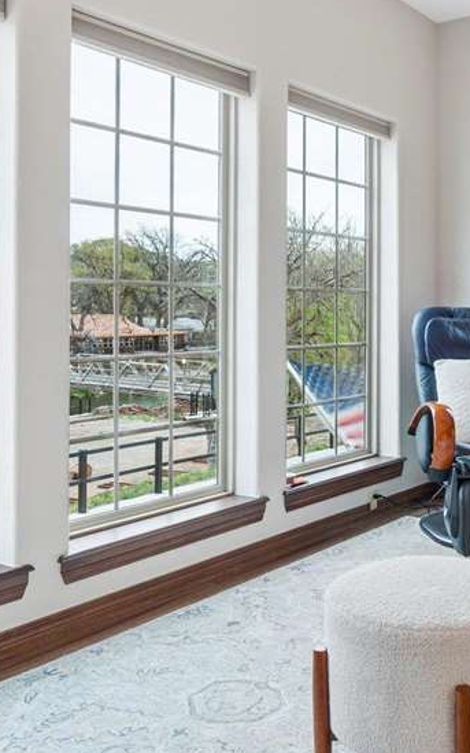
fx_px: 779
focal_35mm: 38
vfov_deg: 51.2
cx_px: 399
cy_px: 301
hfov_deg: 32.3
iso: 200
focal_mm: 16
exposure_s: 1/10
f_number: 7.1
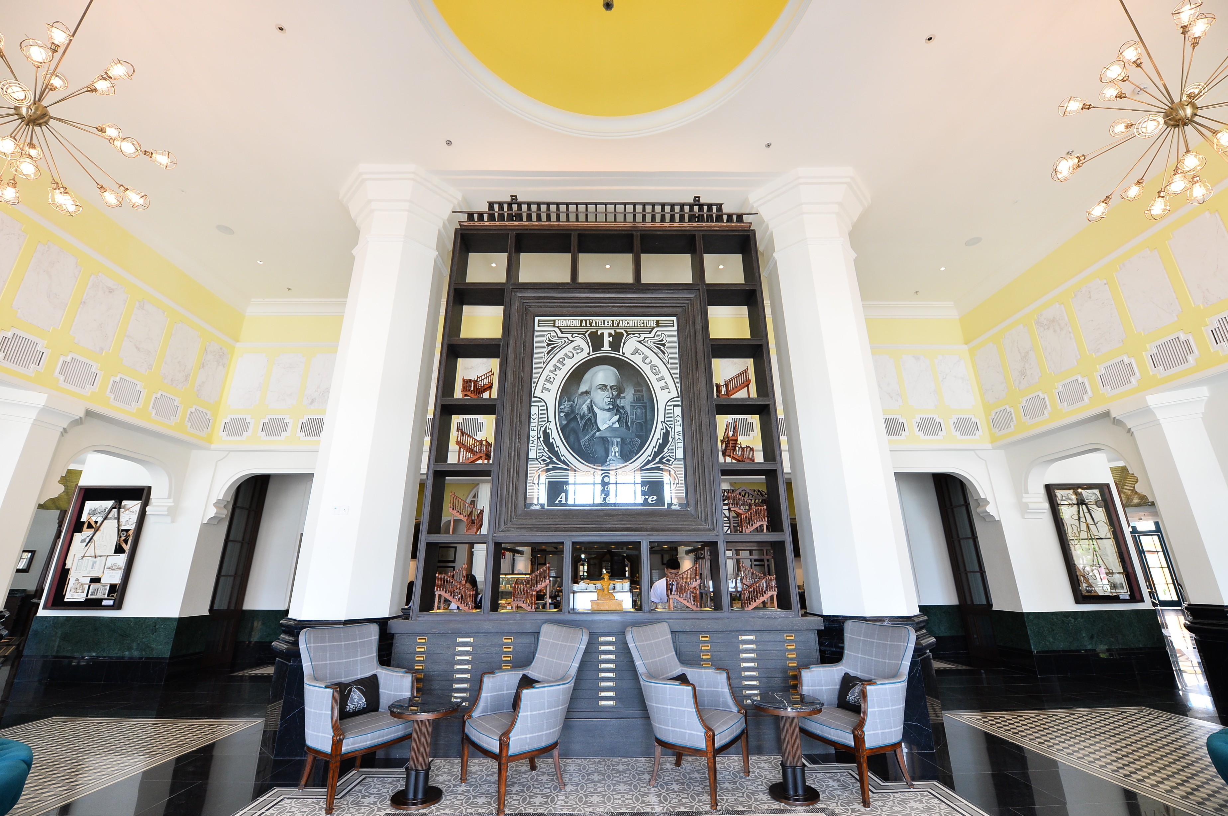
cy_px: 408
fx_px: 477
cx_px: 614
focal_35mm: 14
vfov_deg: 81.1
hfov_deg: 104.3
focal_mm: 14
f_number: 4
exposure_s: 1/160
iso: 1000
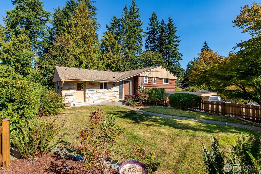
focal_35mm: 16
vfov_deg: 73.7
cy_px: 87
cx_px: 130
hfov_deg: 96.7
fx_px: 116
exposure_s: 1/500
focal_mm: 16
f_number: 10
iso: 400
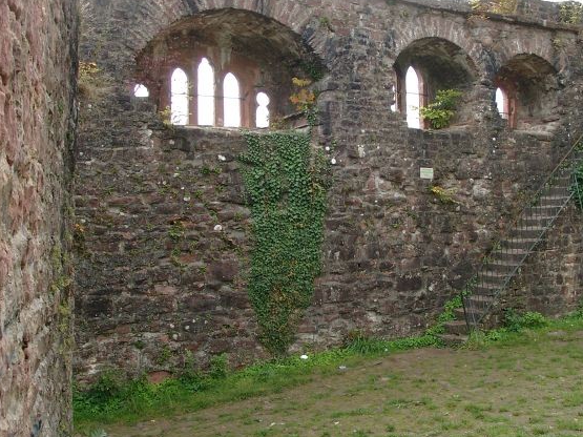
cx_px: 332
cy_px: 169
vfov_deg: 29.6
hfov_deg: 38.8
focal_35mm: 49
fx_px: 825
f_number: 4
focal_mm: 7.13
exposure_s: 1/116
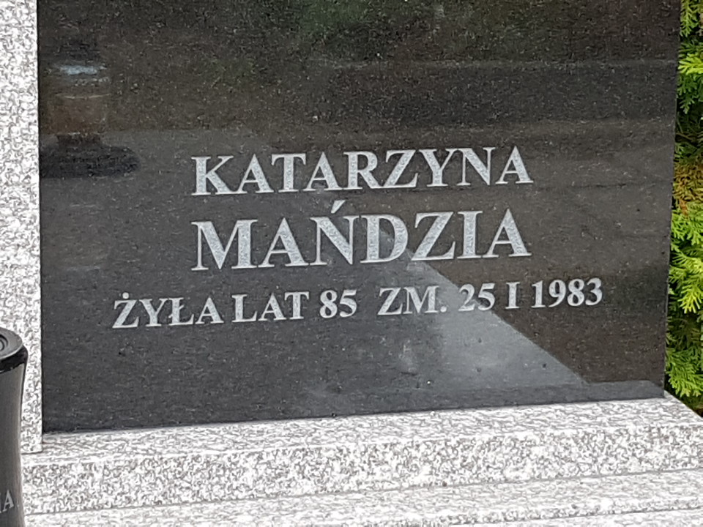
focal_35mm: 26
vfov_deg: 53.1
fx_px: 528
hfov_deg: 67.3
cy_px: 264
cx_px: 352
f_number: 1.7
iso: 50
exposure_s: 1/138
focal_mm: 4.2
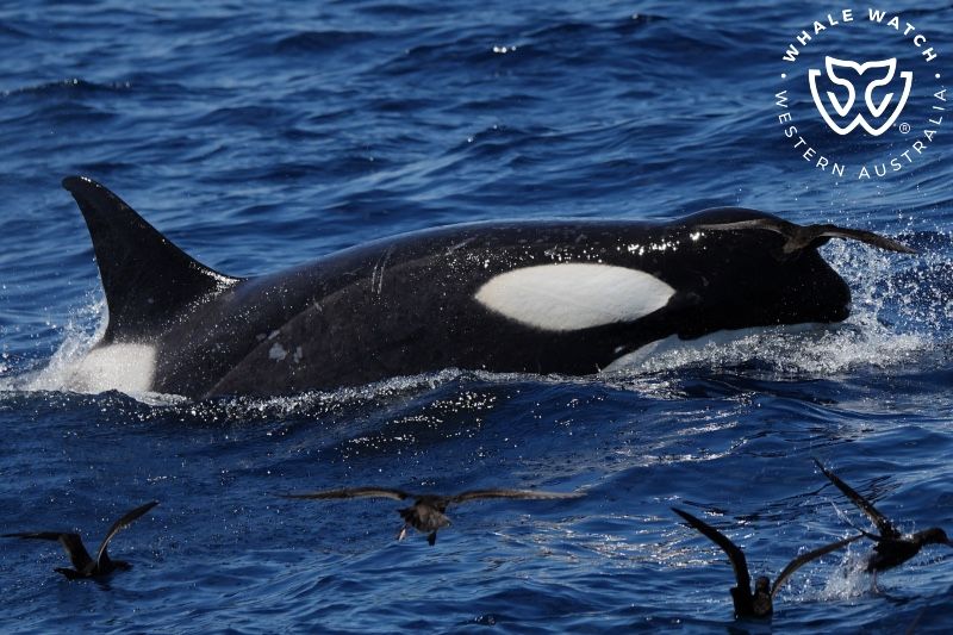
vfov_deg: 5.3
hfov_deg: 7.9
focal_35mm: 260
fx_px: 6876
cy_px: 318
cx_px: 476
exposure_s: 1/8000
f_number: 5.6
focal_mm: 259.8
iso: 500
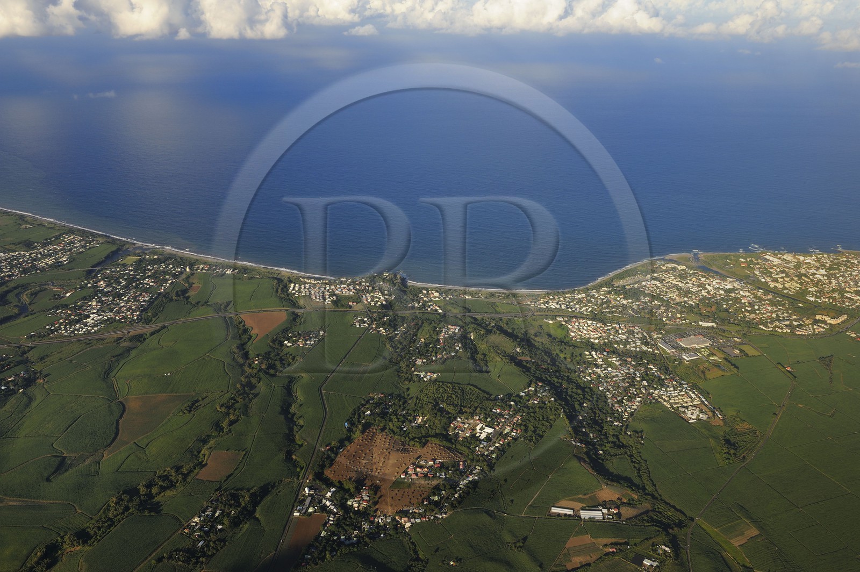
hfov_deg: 63.7
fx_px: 692
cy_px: 286
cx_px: 430
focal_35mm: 29
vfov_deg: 44.9
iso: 400
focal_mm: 29
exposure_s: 1/640
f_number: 9
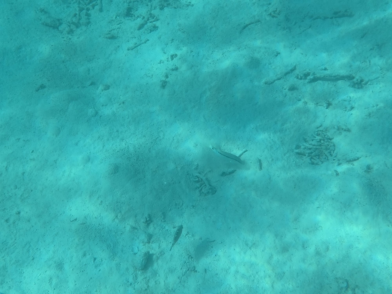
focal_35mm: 46
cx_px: 196
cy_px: 147
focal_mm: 6.14
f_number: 1.65
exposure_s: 1/469
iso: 50
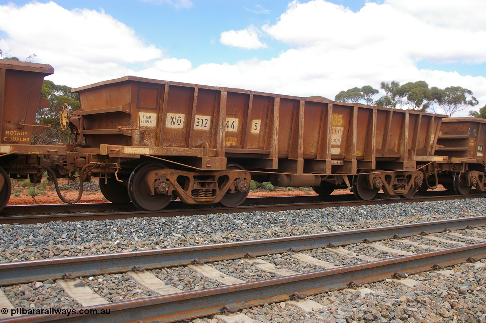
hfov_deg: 51.3
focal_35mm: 38
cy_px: 162
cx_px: 243
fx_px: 506
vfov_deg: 35.4
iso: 200
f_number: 8
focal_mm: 25
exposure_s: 1/350
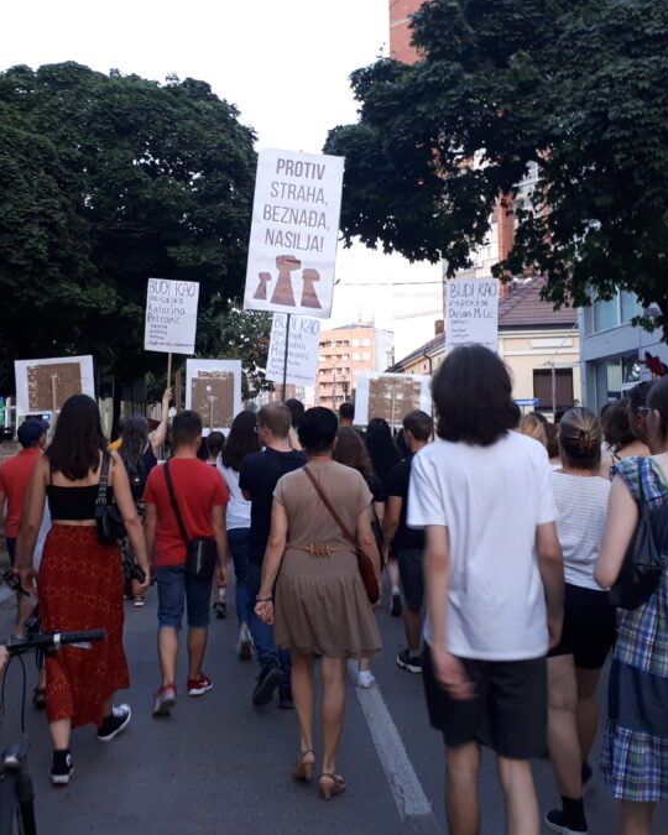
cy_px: 367
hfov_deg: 37.2
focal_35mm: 40
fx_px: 989
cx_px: 276
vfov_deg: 45.7
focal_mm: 3.6
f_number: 1.9
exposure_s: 1/33
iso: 80
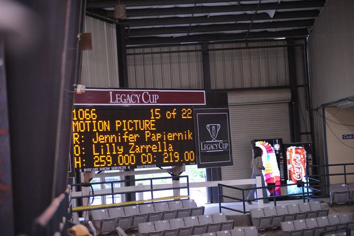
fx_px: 1101
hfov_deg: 18.3
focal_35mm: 112
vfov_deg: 12.2
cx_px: 177
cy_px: 118
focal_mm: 112
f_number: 2.8
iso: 5000
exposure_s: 1/400
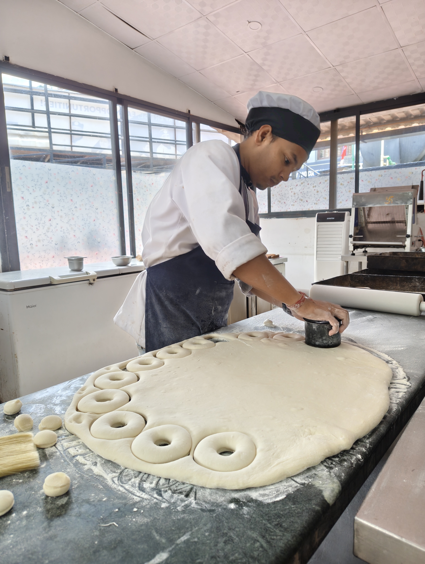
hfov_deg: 56.9
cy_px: 282
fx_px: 392
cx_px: 212
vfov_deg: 71.5
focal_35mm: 24
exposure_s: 1/50
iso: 211
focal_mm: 5.56
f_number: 1.88
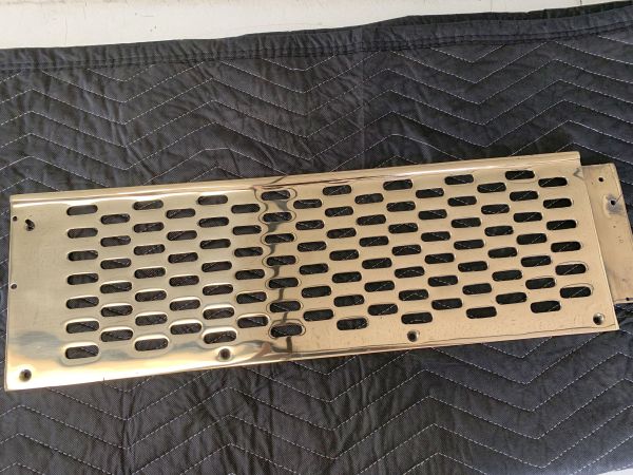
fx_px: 475
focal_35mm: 26
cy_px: 238
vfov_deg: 53.1
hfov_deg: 67.3
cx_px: 316
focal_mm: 4.25
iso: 100
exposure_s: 1/60
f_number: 1.8
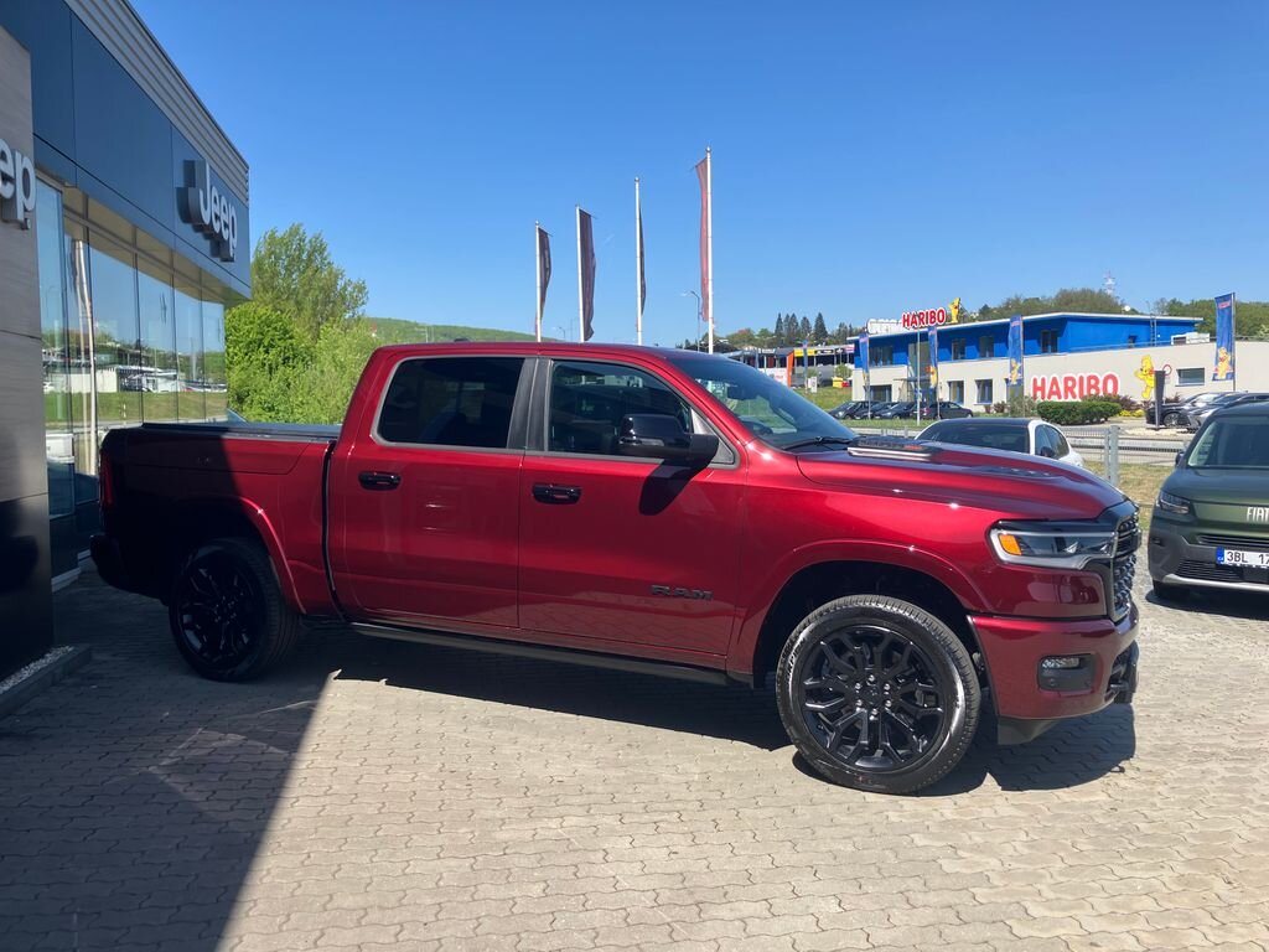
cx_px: 634
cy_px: 476
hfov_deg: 63.4
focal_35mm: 28
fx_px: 1026
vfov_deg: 49.7
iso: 32
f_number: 1.8
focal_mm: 3.99
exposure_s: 1/1350
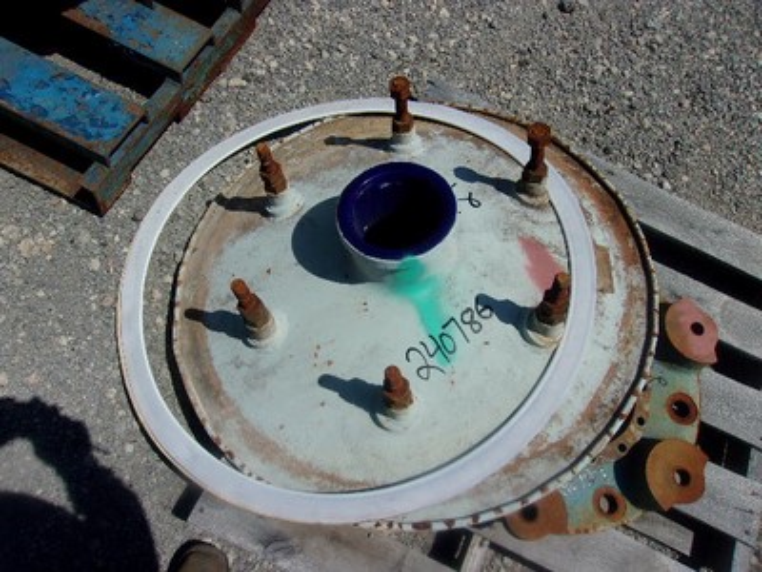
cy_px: 286
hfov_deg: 65.3
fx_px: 594
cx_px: 381
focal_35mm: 27
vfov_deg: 51.4
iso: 80
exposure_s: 1/240
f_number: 10.4
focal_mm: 4.9
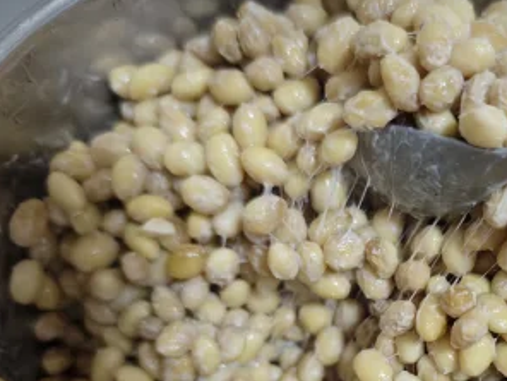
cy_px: 317
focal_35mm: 42
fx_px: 615
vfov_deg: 33.2
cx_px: 403
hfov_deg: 42.8
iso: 4000
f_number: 1.6
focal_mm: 6.55
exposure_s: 1/233
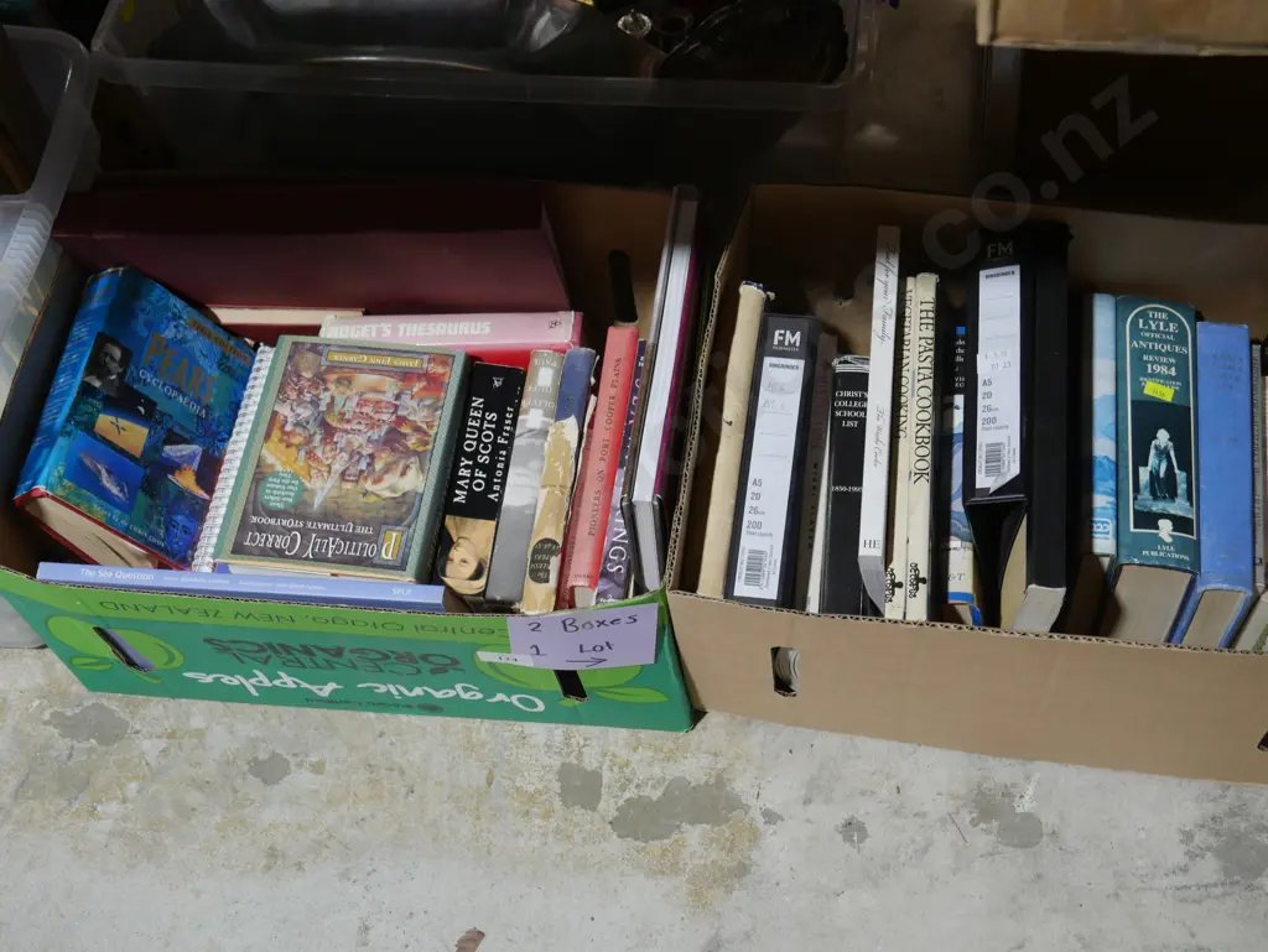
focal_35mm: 46
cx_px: 634
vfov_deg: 31.5
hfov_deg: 41.2
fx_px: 1686
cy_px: 476
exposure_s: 1/60
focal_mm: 23
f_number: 5.1
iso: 500
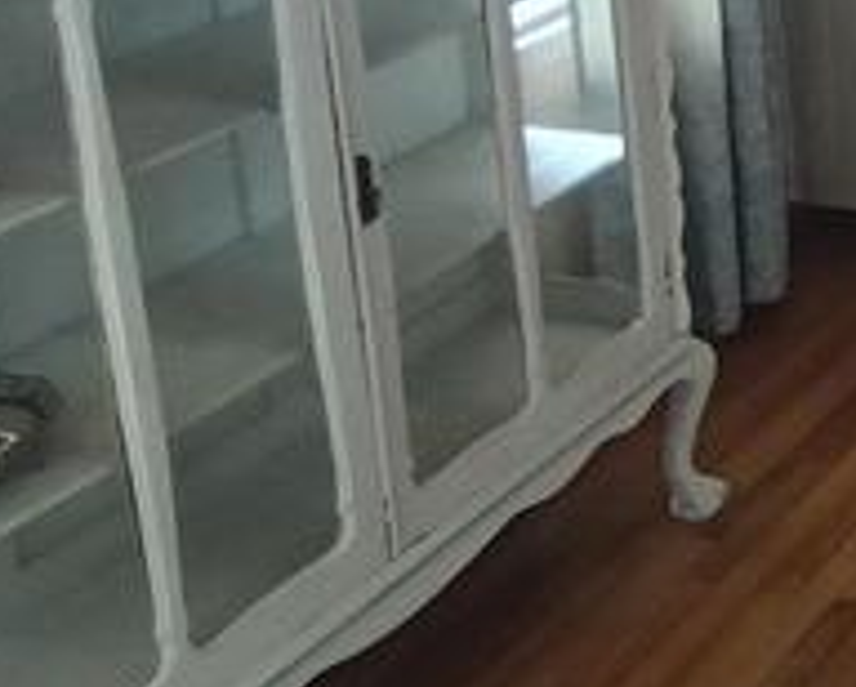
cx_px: 1614
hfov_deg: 19.7
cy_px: -281
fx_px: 1648
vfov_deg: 20.7
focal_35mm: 65
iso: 400
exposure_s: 1/50
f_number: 2.2
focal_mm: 1.68
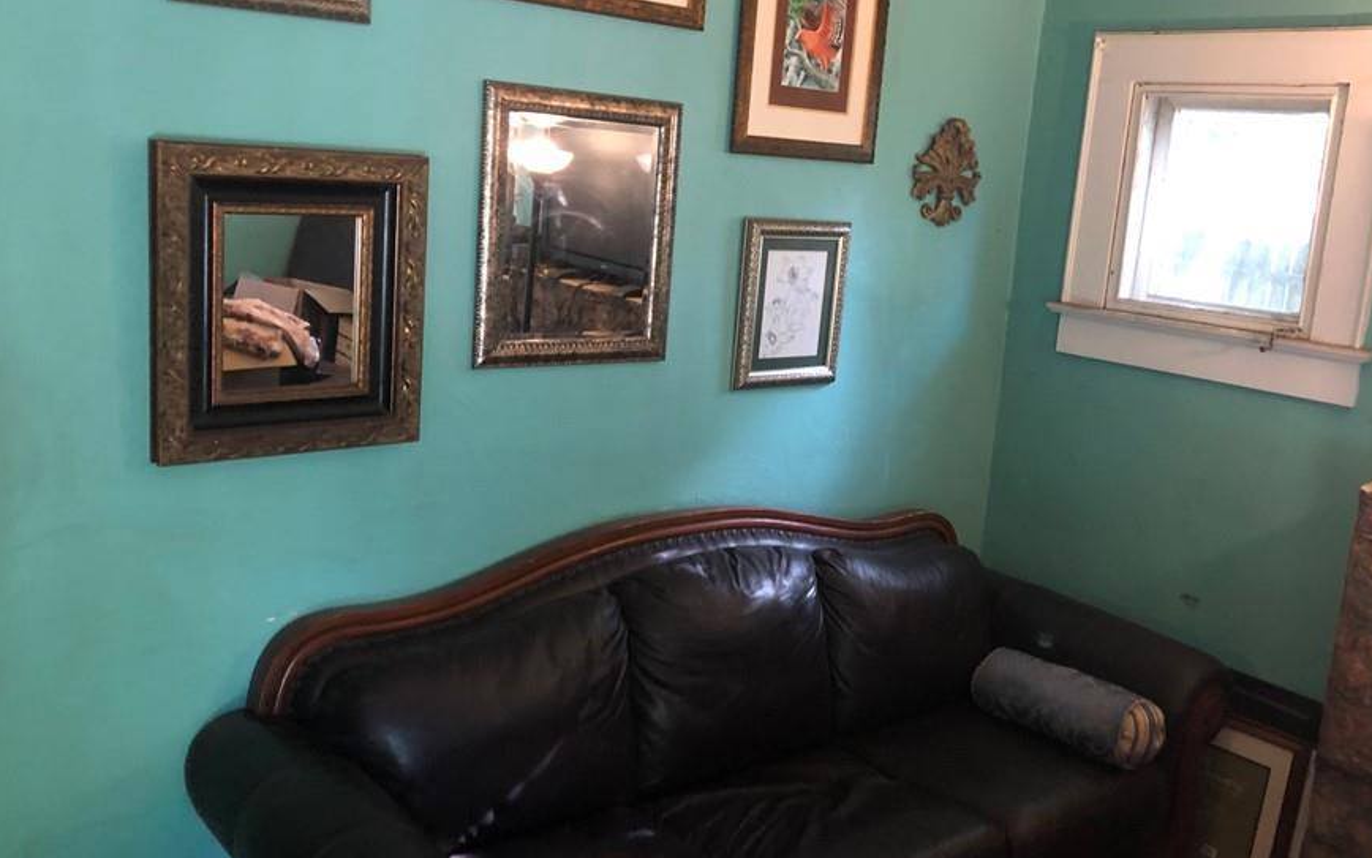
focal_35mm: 35
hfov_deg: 55.1
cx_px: 778
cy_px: 378
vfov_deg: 36.3
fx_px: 1309
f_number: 1.8
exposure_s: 1/7
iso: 80
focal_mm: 4
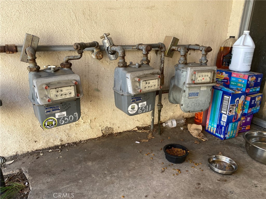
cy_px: 100
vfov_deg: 53.1
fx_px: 200
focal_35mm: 26
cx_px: 133
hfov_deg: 67.3
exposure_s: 1/140
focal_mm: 4.25
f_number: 1.8
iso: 32
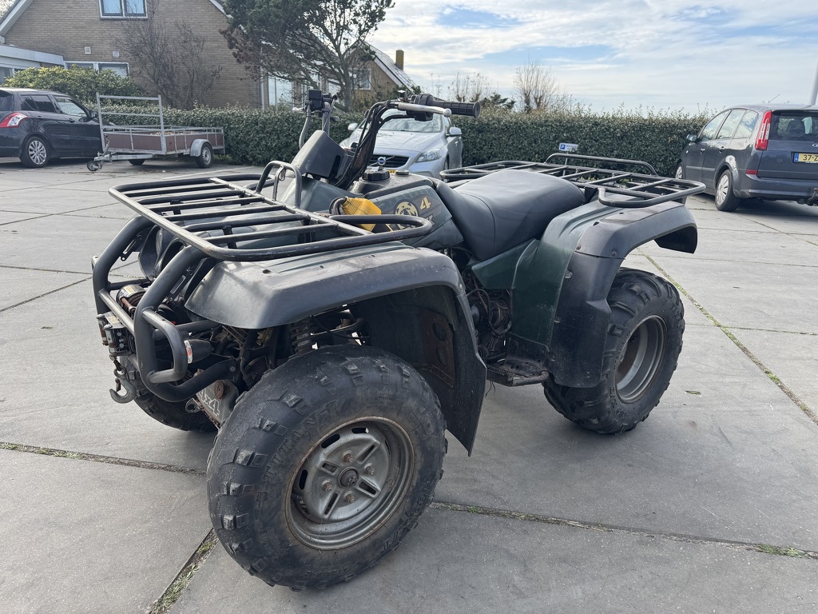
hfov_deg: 71.6
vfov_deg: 56.8
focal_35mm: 24
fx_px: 567
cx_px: 409
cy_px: 307
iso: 80
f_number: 1.78
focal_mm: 6.76
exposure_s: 1/995
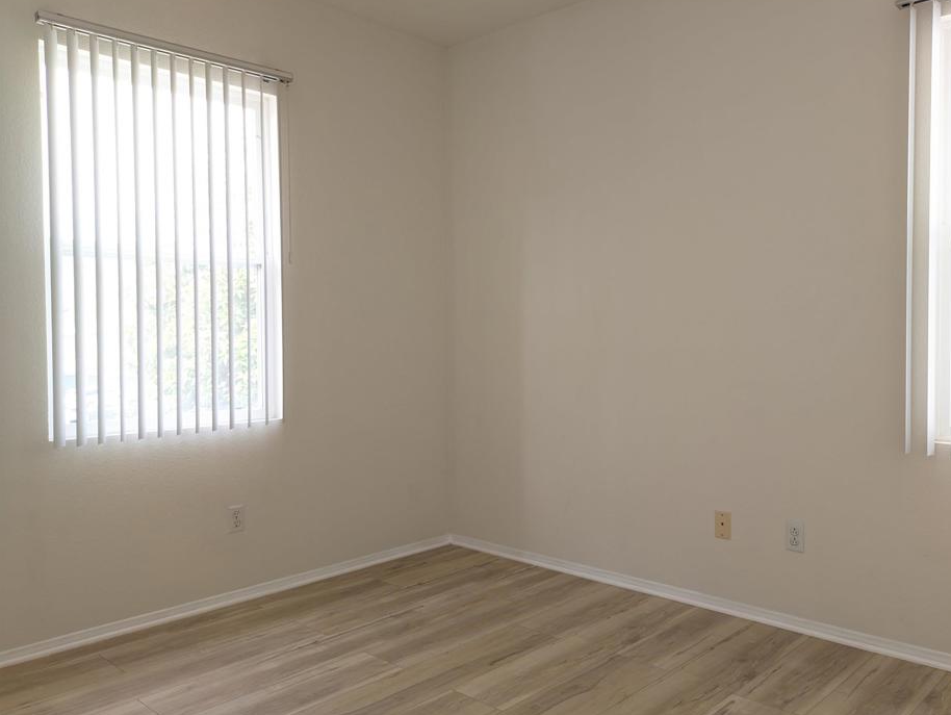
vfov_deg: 49.8
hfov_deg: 63.2
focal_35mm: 28
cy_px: 352
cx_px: 532
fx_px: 770
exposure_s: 1/120
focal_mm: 5.43
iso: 93
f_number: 1.89
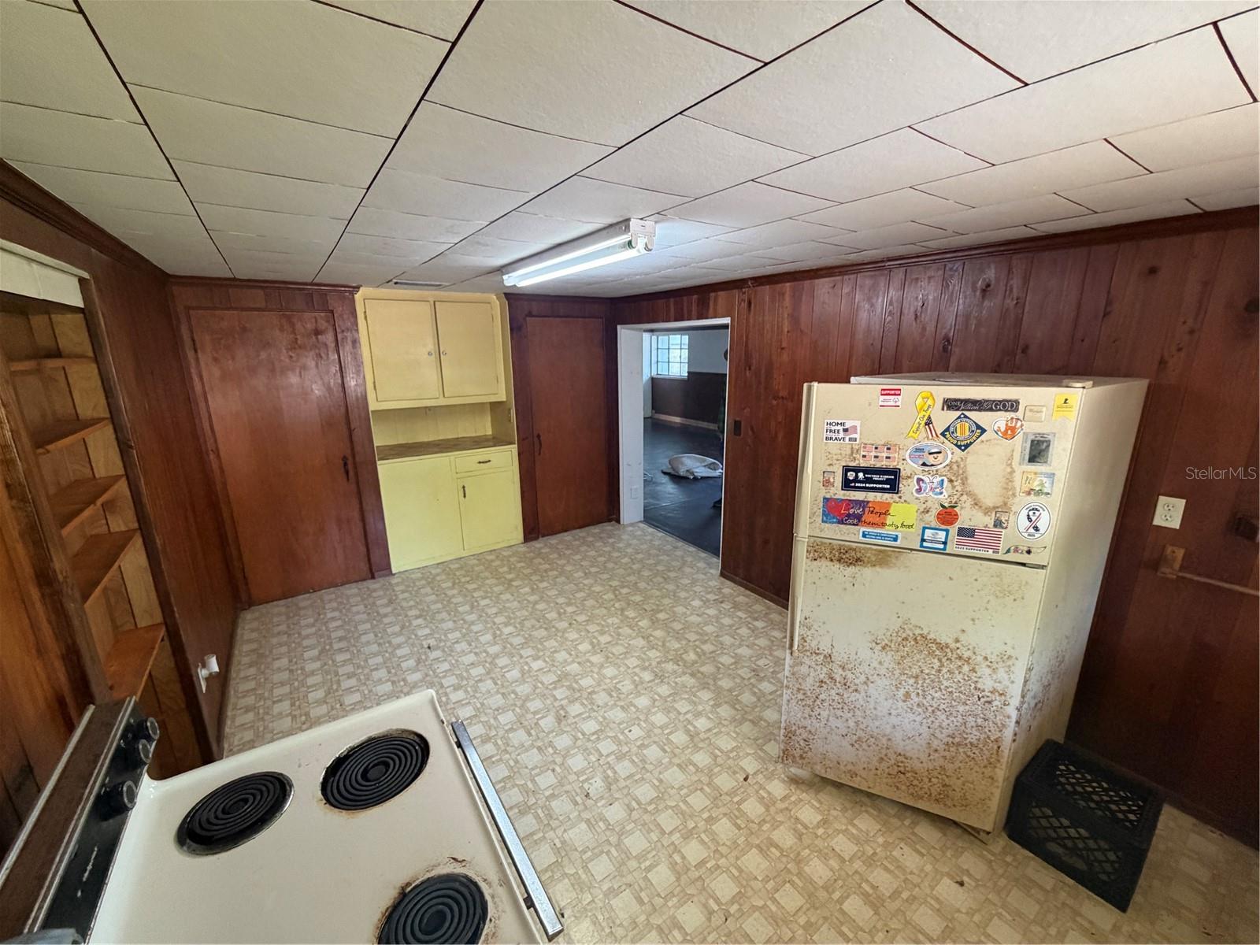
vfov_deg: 85.7
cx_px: 630
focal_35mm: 14
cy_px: 472
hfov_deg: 102.1
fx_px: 510
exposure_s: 1/60
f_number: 2.2
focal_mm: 2.22
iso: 400
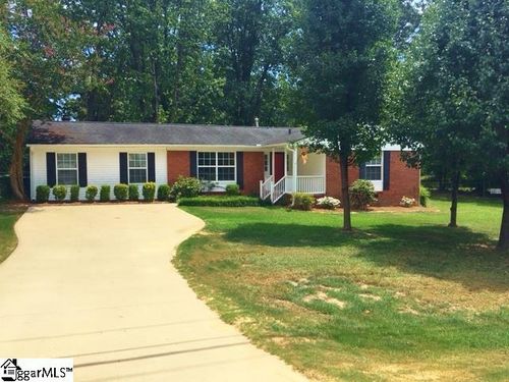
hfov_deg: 61.7
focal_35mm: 29
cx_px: 254
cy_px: 191
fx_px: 426
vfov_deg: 48.2
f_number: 2.2
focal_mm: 4.15
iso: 25
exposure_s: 1/1972
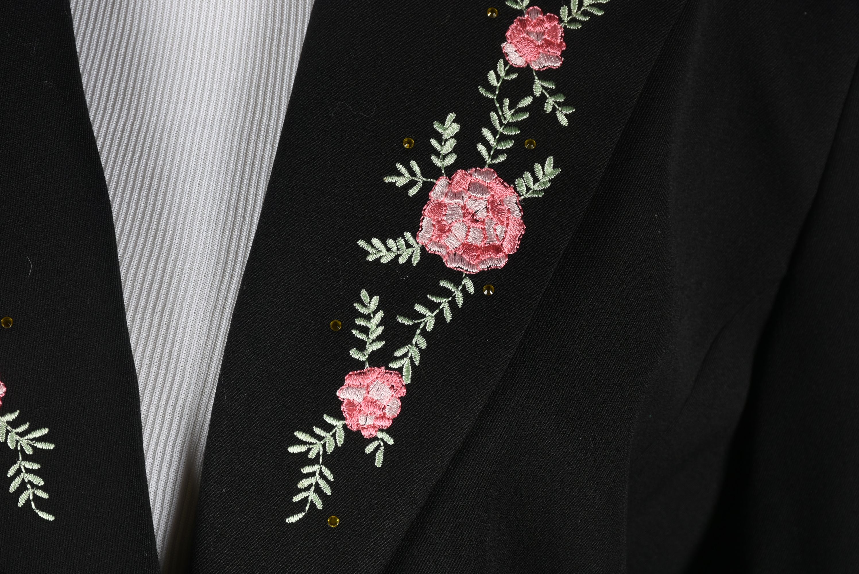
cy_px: 287
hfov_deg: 14.4
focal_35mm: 142
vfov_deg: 9.6
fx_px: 3403
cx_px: 430
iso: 200
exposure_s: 1/125
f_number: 13
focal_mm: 95
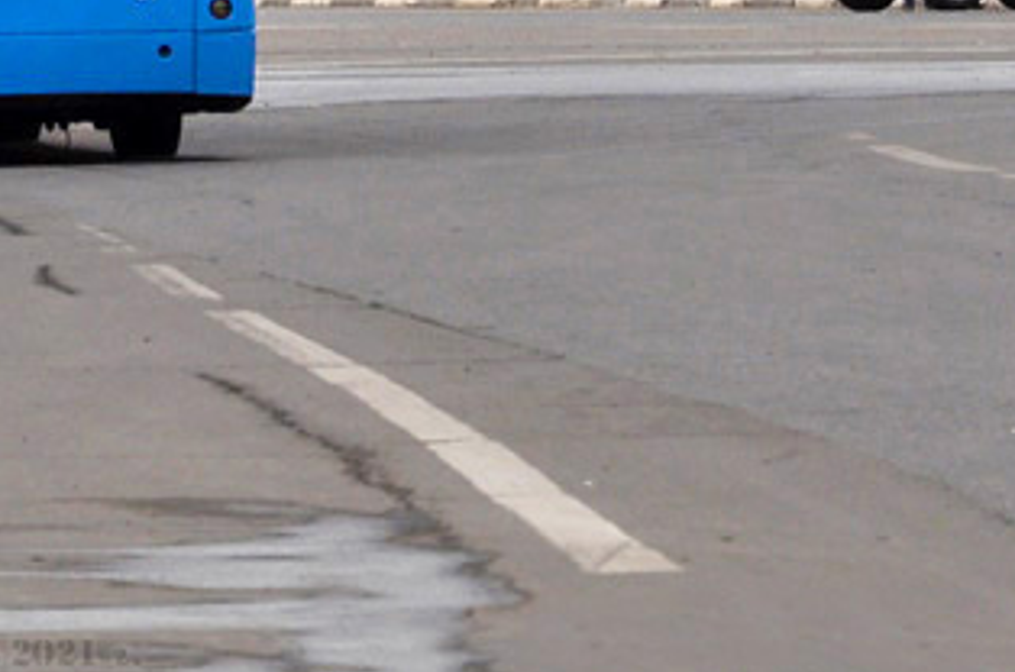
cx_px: -100
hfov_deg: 3.2
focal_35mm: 653
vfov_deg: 2.1
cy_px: -683
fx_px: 18376
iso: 200
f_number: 5.6
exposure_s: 1/250
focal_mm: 105
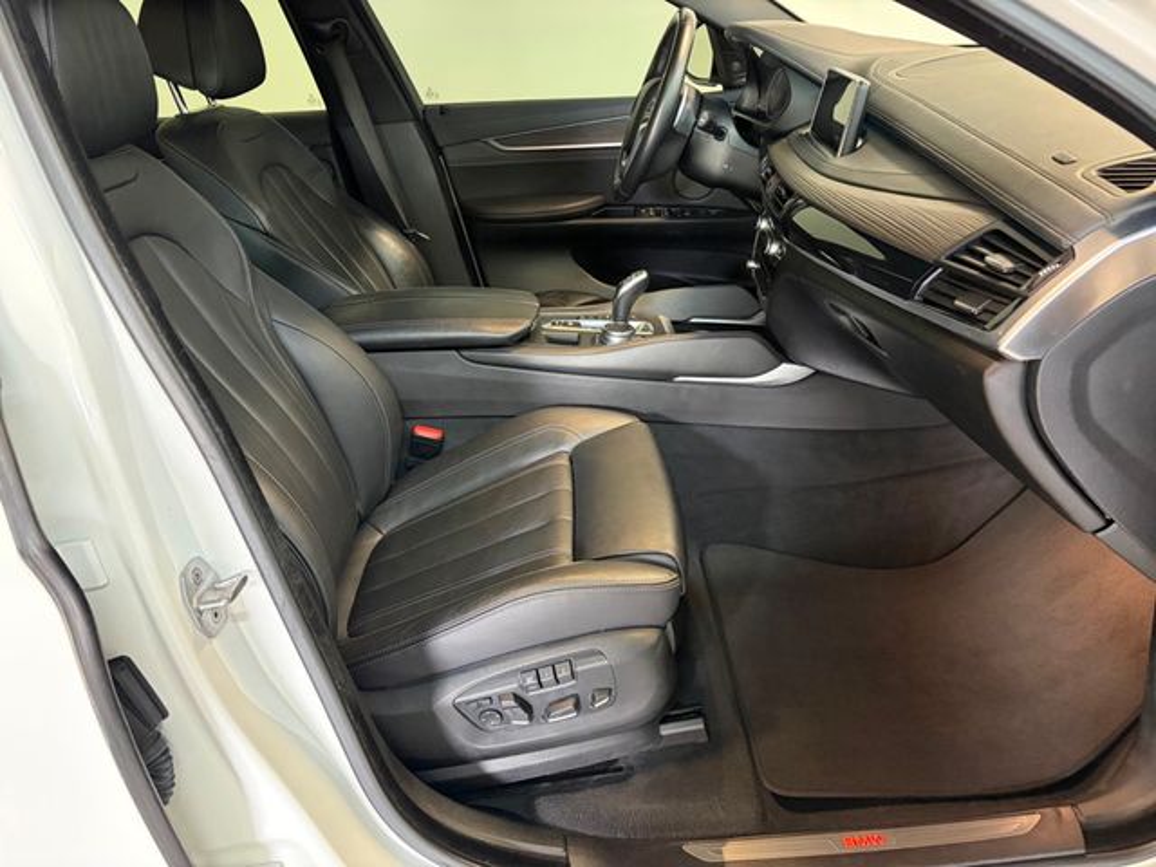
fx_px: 868
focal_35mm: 26
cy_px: 434
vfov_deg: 53.1
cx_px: 578
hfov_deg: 67.3
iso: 500
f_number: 1.6
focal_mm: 5.96
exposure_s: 1/30
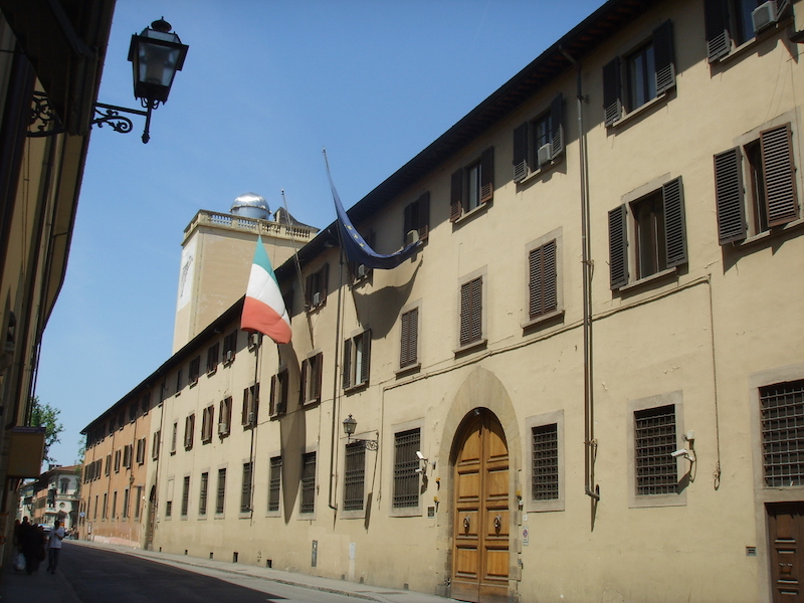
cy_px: 302
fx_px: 906
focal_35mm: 39
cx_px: 402
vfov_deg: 36.8
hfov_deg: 47.9
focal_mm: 6.6
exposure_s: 1/250
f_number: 6.3
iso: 50
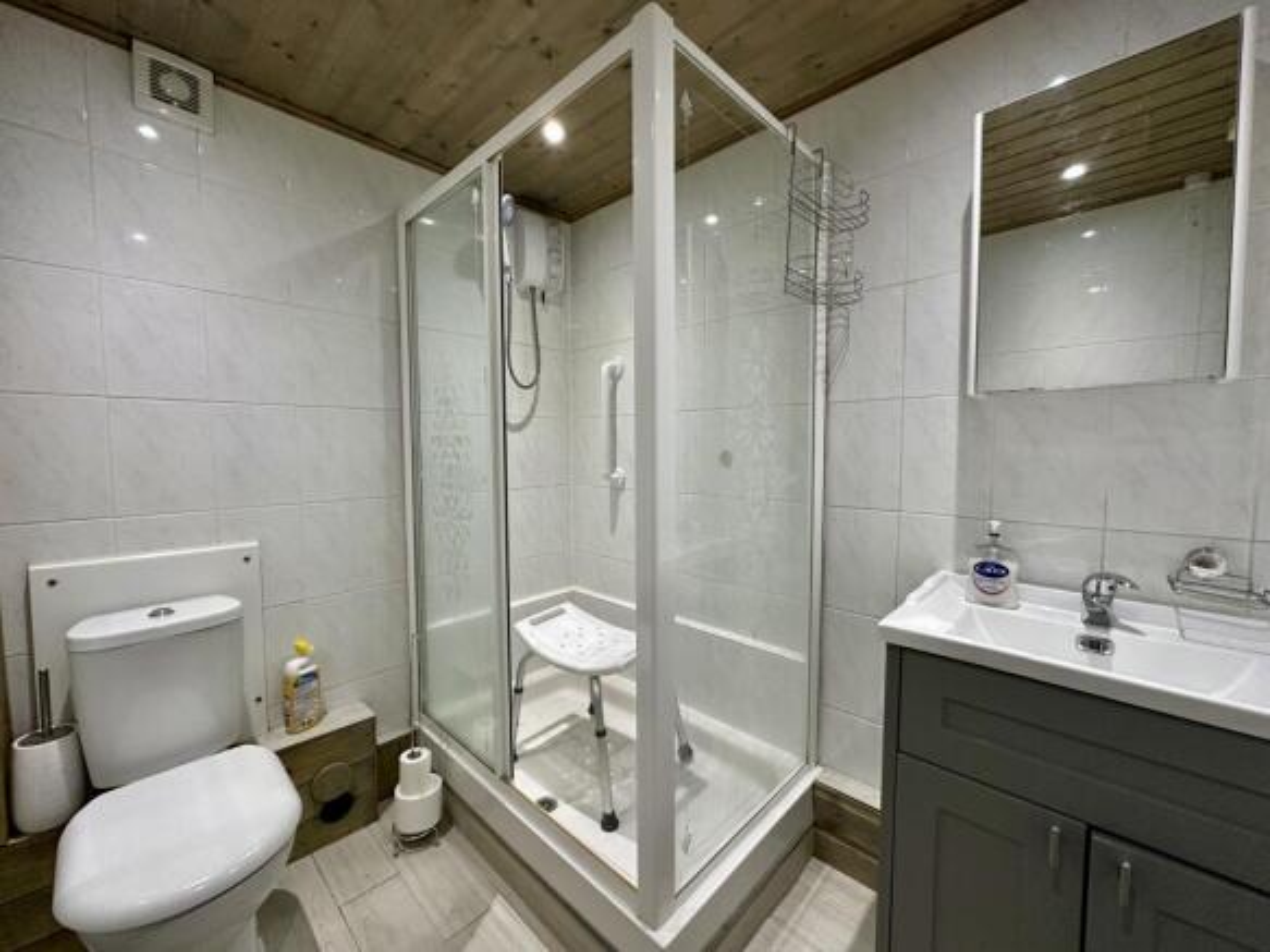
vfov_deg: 85.7
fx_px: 514
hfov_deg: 102.1
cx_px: 635
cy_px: 476
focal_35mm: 14
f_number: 2.2
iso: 200
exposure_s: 1/100
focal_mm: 2.22
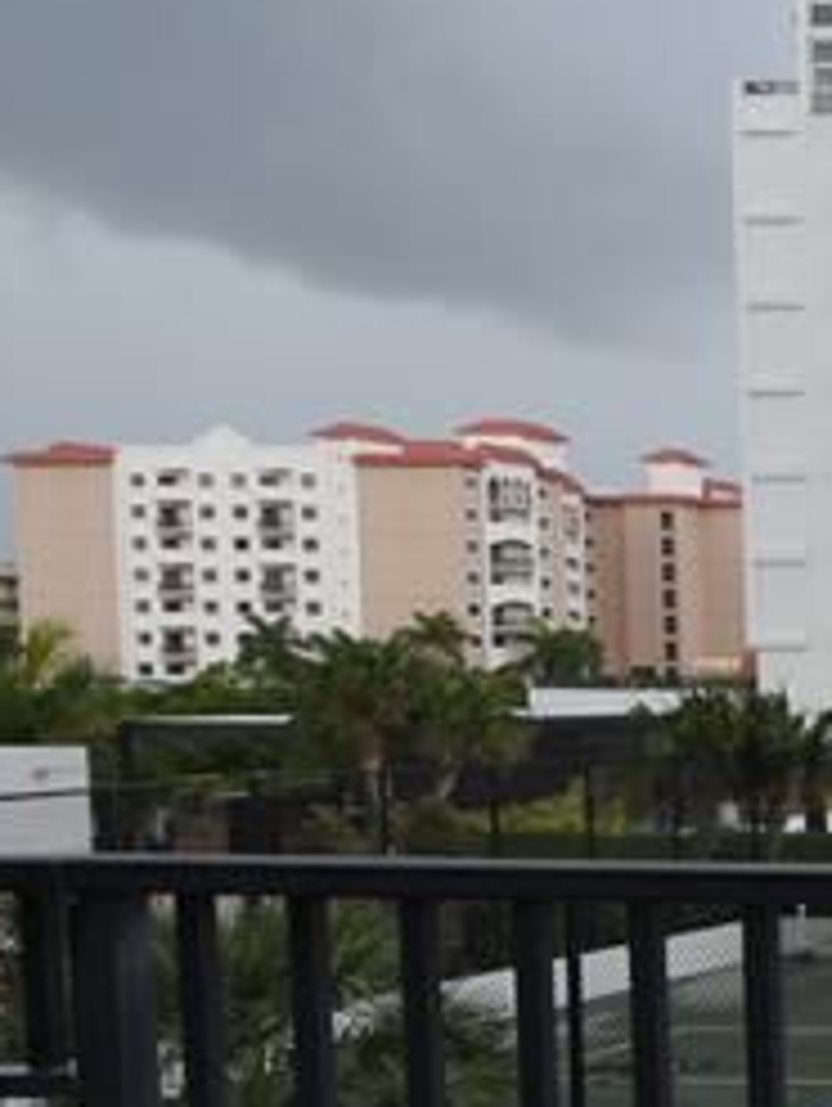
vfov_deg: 31.8
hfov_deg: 16.6
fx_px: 1919
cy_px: 783
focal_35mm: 60
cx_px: 1776
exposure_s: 1/200
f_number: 7.1
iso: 200
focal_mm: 10
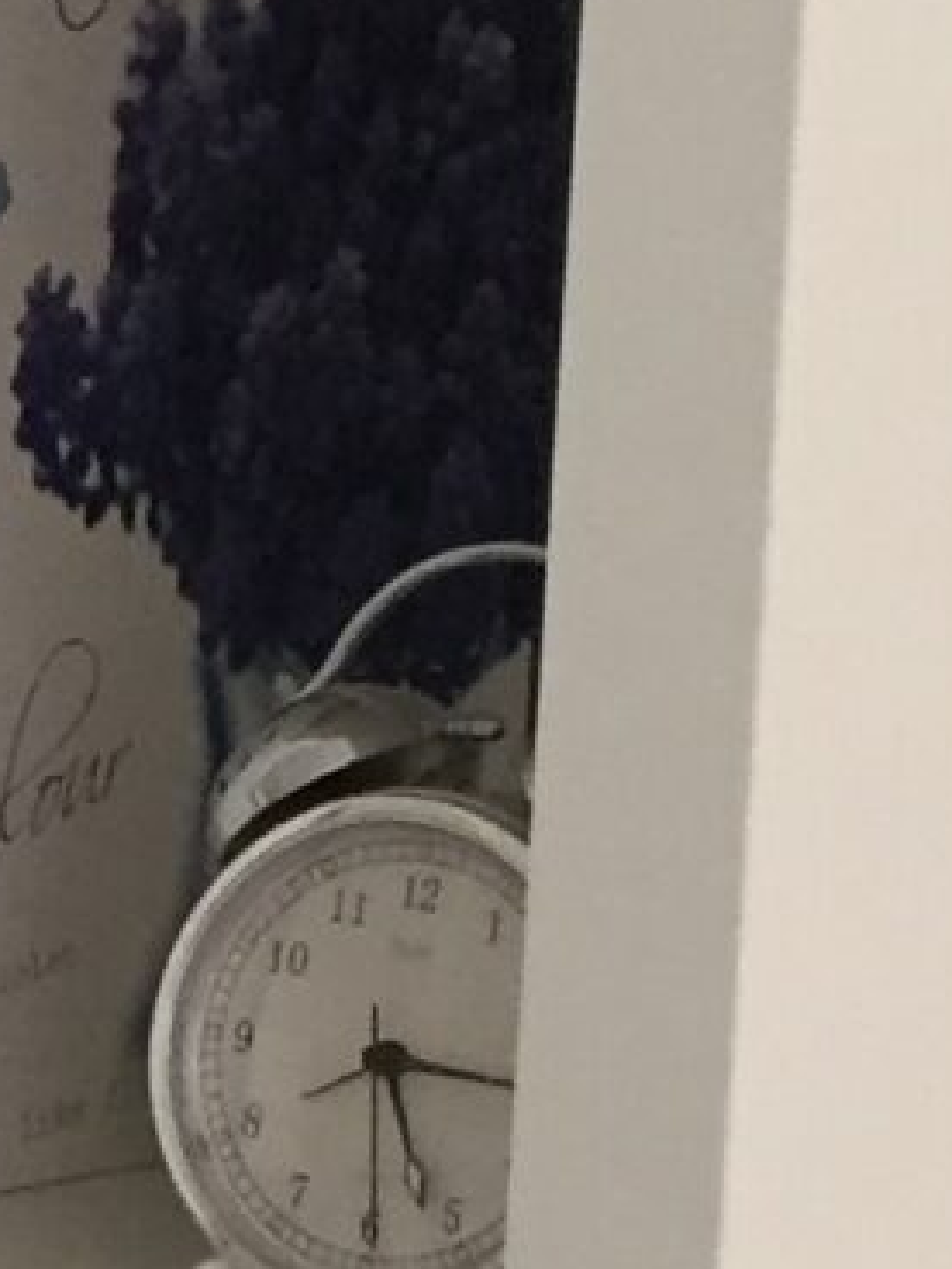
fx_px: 7407
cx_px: -931
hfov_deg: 7.1
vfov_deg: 9.8
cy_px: 1024
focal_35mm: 202
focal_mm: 4.15
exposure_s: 1/33
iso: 160
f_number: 2.2
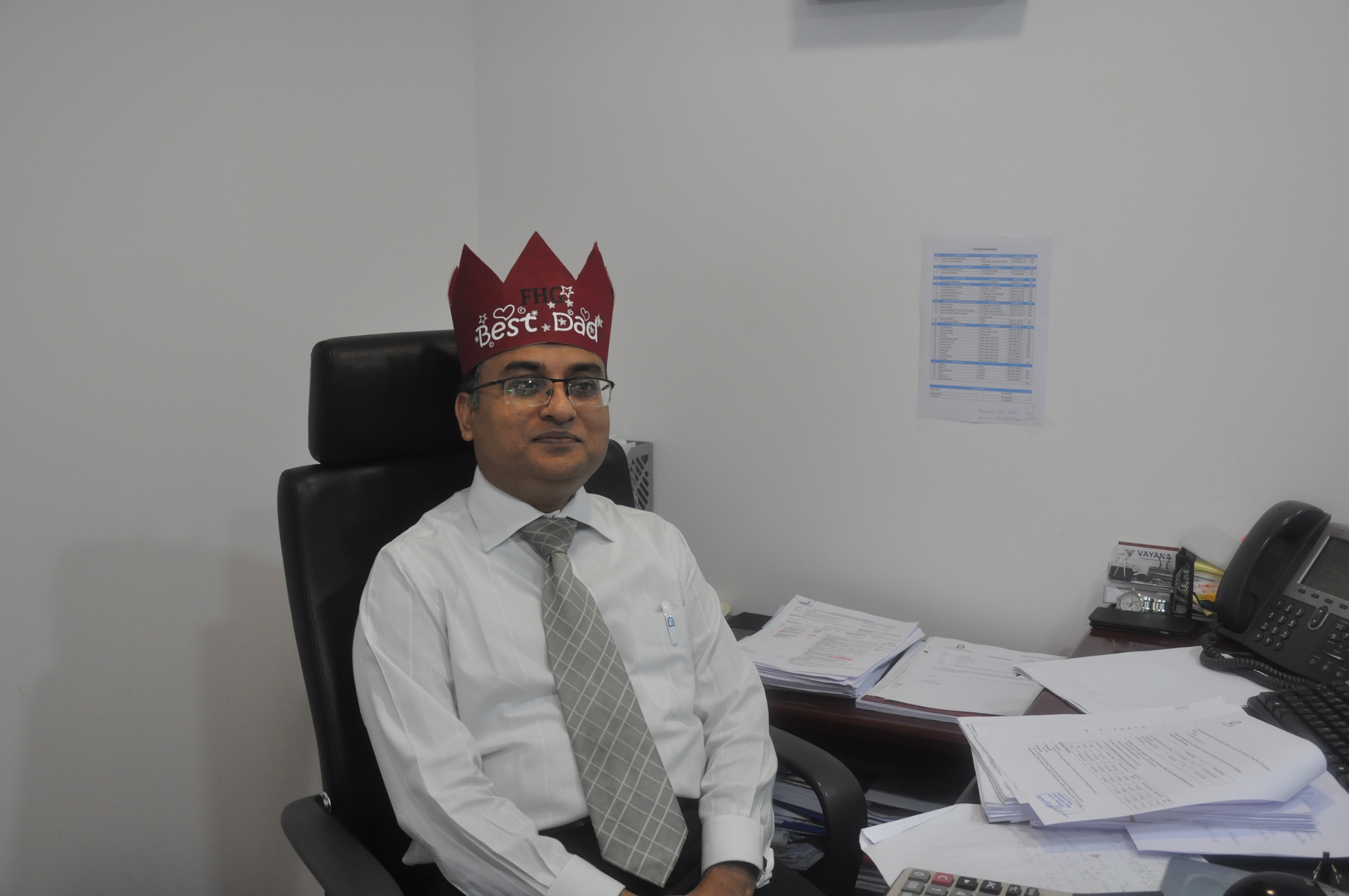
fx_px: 1347
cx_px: 674
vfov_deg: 36.8
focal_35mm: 36
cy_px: 448
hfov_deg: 53.2
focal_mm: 24
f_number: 6.3
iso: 800
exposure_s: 1/40
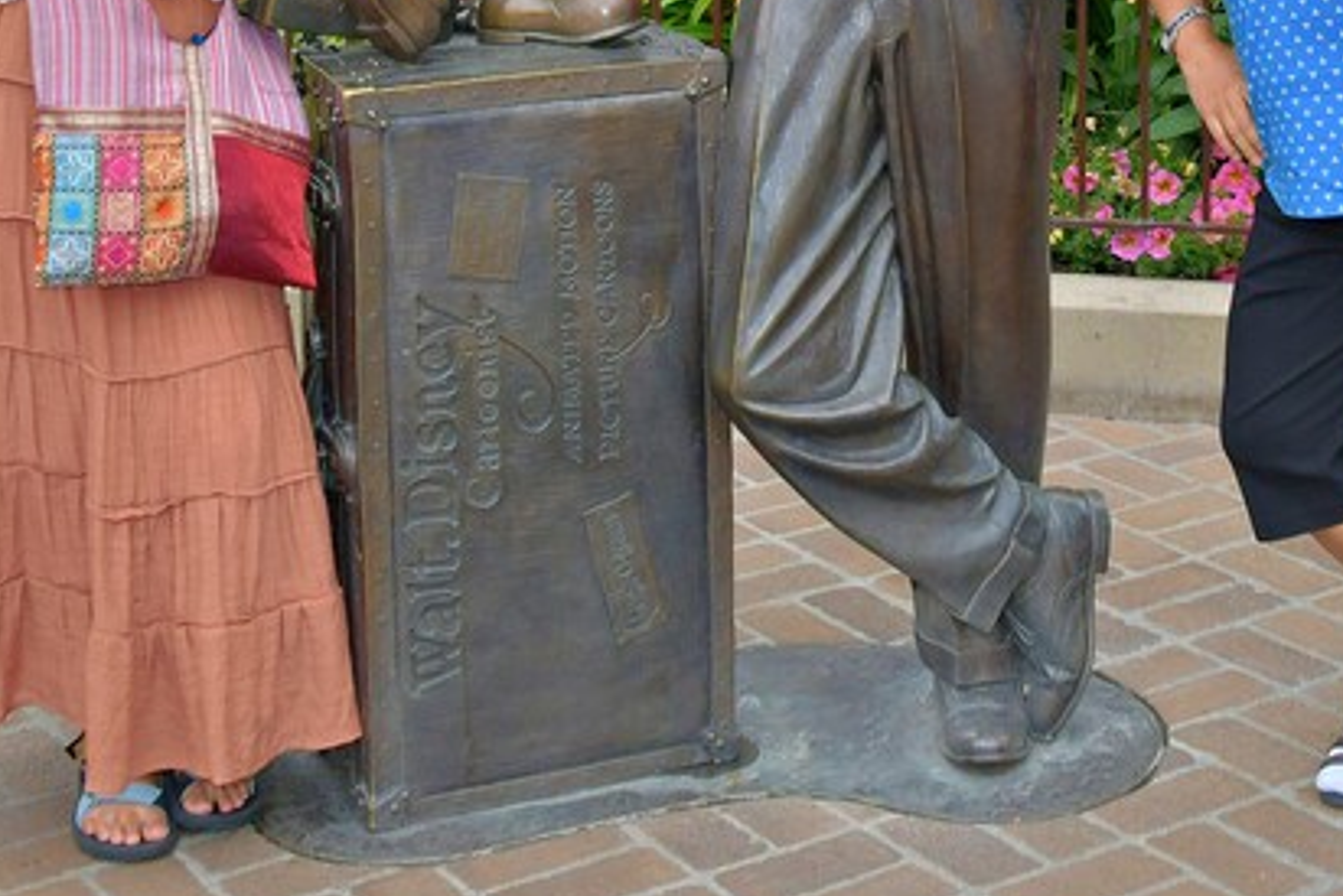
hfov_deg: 26.1
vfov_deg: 17.3
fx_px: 2873
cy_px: -31
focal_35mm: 77
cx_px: 916
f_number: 7.1
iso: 200
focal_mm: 21
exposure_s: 1/200
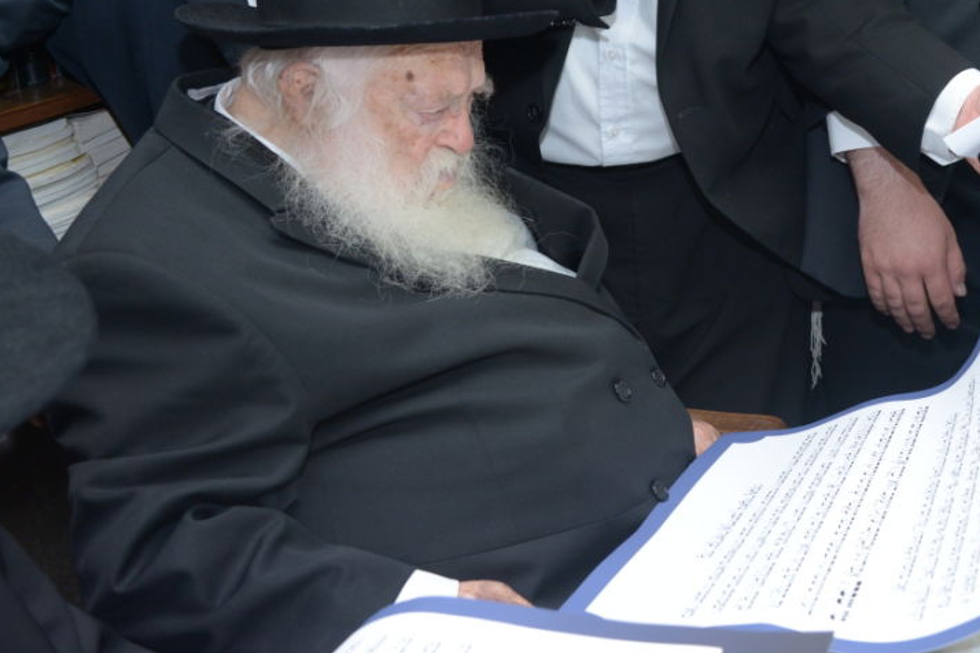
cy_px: 187
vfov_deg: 20.5
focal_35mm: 66
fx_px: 1797
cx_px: 649
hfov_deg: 30.3
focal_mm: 46
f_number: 5.6
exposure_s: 1/160
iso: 1000
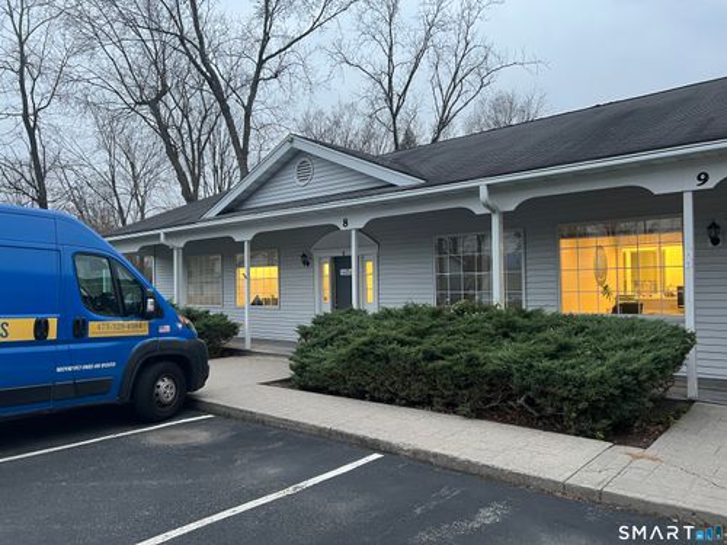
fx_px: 546
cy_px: 272
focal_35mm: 26
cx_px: 364
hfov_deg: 67.3
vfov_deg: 53.1
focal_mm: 5.7
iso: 160
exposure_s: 1/60
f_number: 1.5
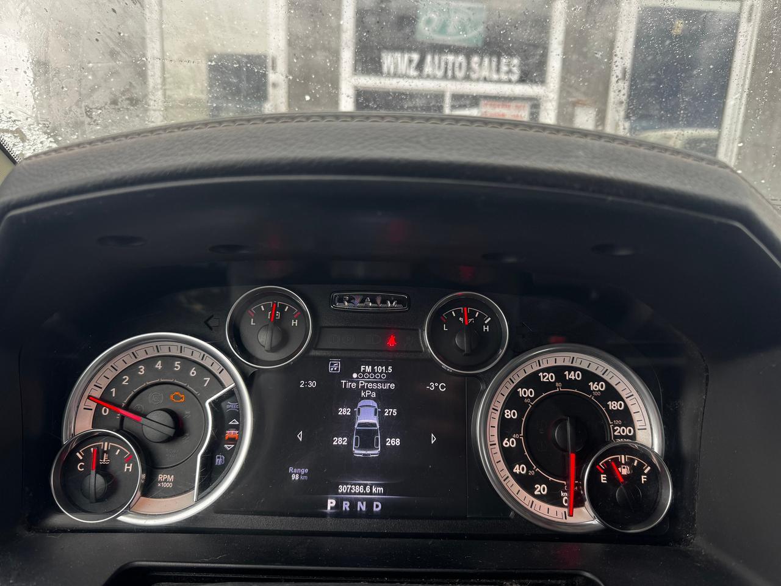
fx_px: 541
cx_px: 390
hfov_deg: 71.6
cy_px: 293
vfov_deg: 56.8
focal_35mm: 24
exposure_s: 1/120
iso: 80
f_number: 1.78
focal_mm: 6.76
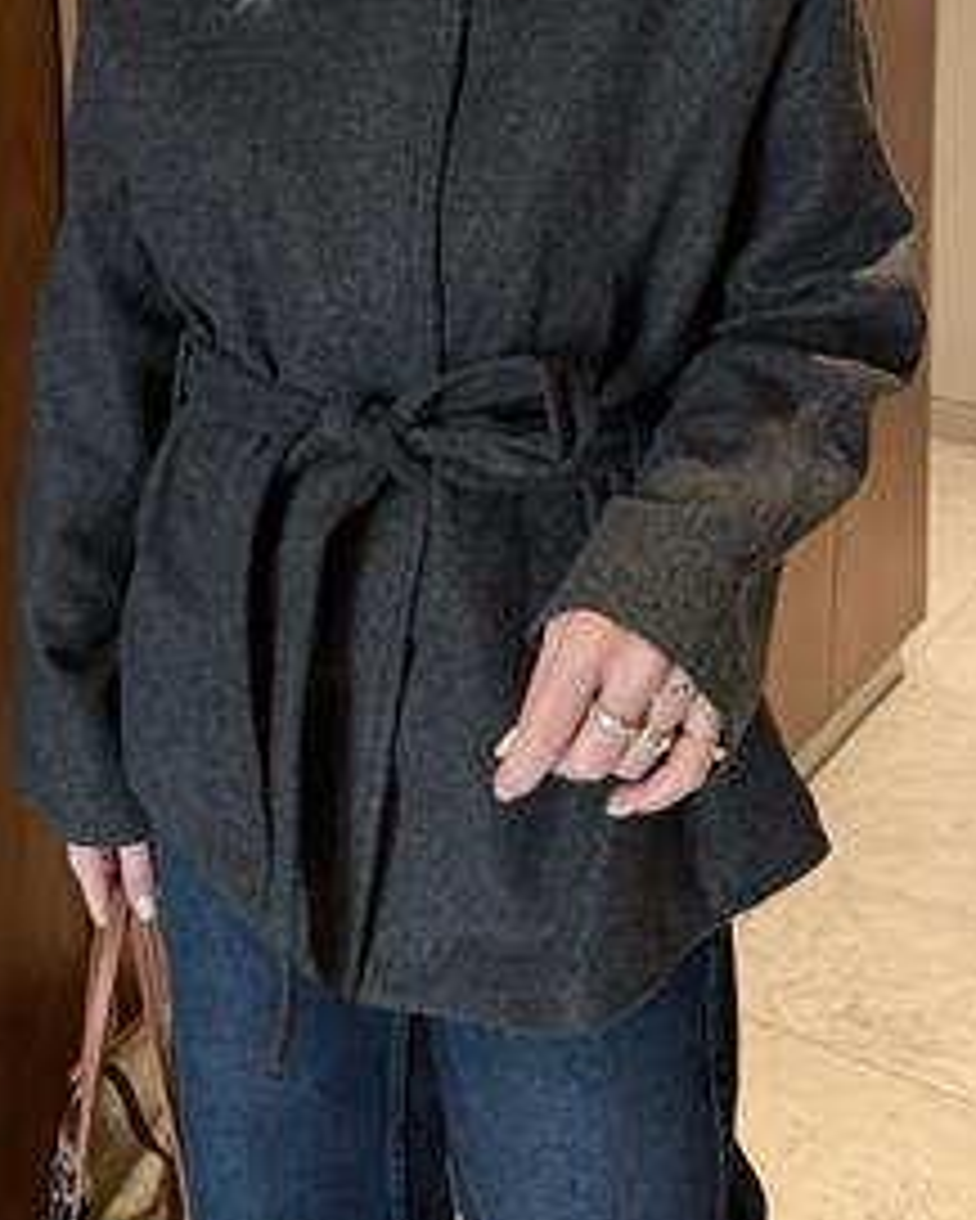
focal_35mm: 46
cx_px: 463
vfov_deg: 37.6
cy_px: 115
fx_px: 1660
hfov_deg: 32.8
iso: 400
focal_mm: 6.76
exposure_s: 1/50
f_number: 1.78
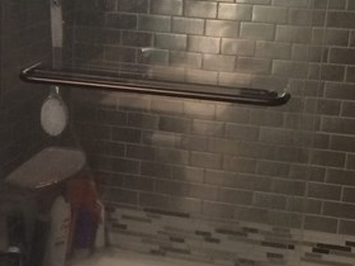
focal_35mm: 106
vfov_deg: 13.9
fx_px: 1087
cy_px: 191
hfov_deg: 18.0
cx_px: -9
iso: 125
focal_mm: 4.15
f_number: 2.2
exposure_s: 1/30
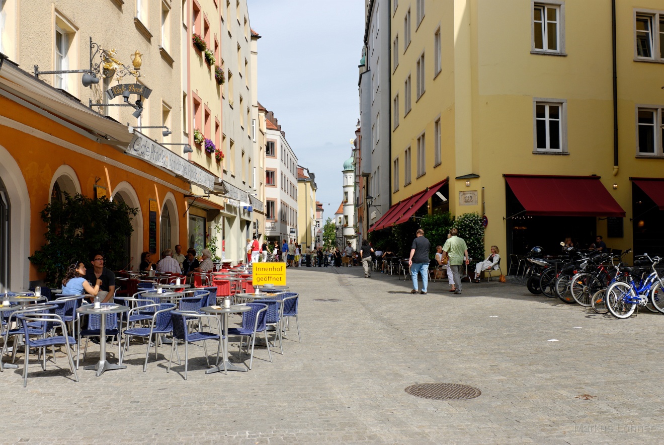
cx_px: 332
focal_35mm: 36
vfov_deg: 37.0
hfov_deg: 53.1
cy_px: 222
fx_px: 665
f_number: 8
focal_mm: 24
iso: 100
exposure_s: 1/250
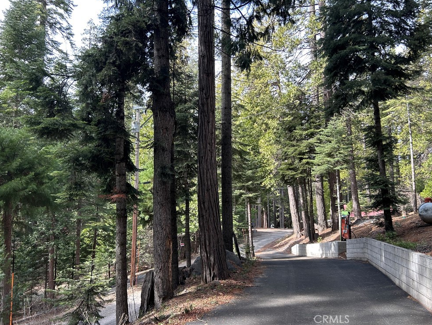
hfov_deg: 65.3
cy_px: 157
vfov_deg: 51.4
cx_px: 221
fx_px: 337
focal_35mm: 27
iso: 40
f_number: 1.5
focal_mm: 5.7
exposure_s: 1/266
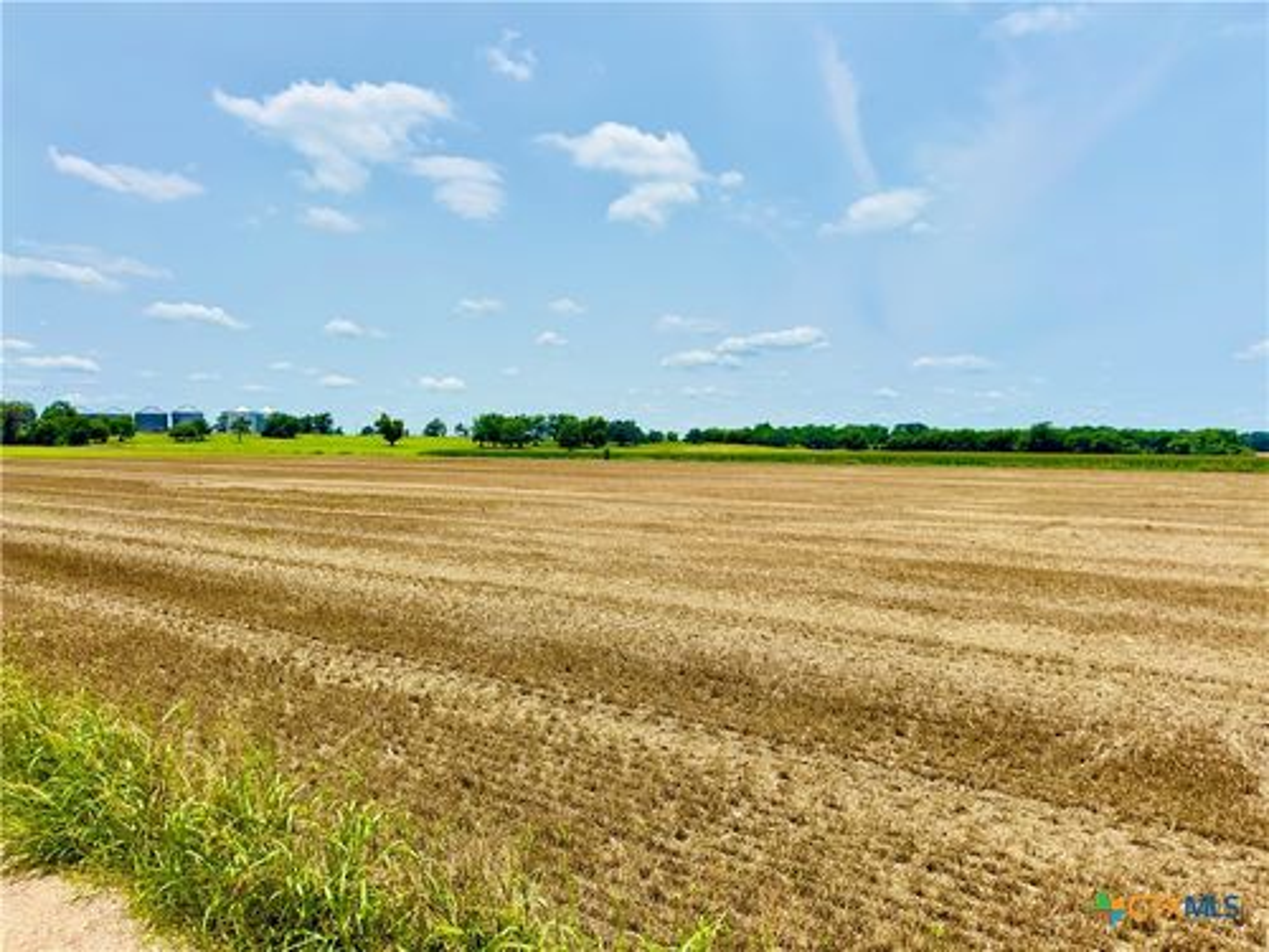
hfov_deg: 71.6
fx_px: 880
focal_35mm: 24
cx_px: 634
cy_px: 476
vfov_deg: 56.8
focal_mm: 6.86
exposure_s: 1/11628
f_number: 1.78
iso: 100
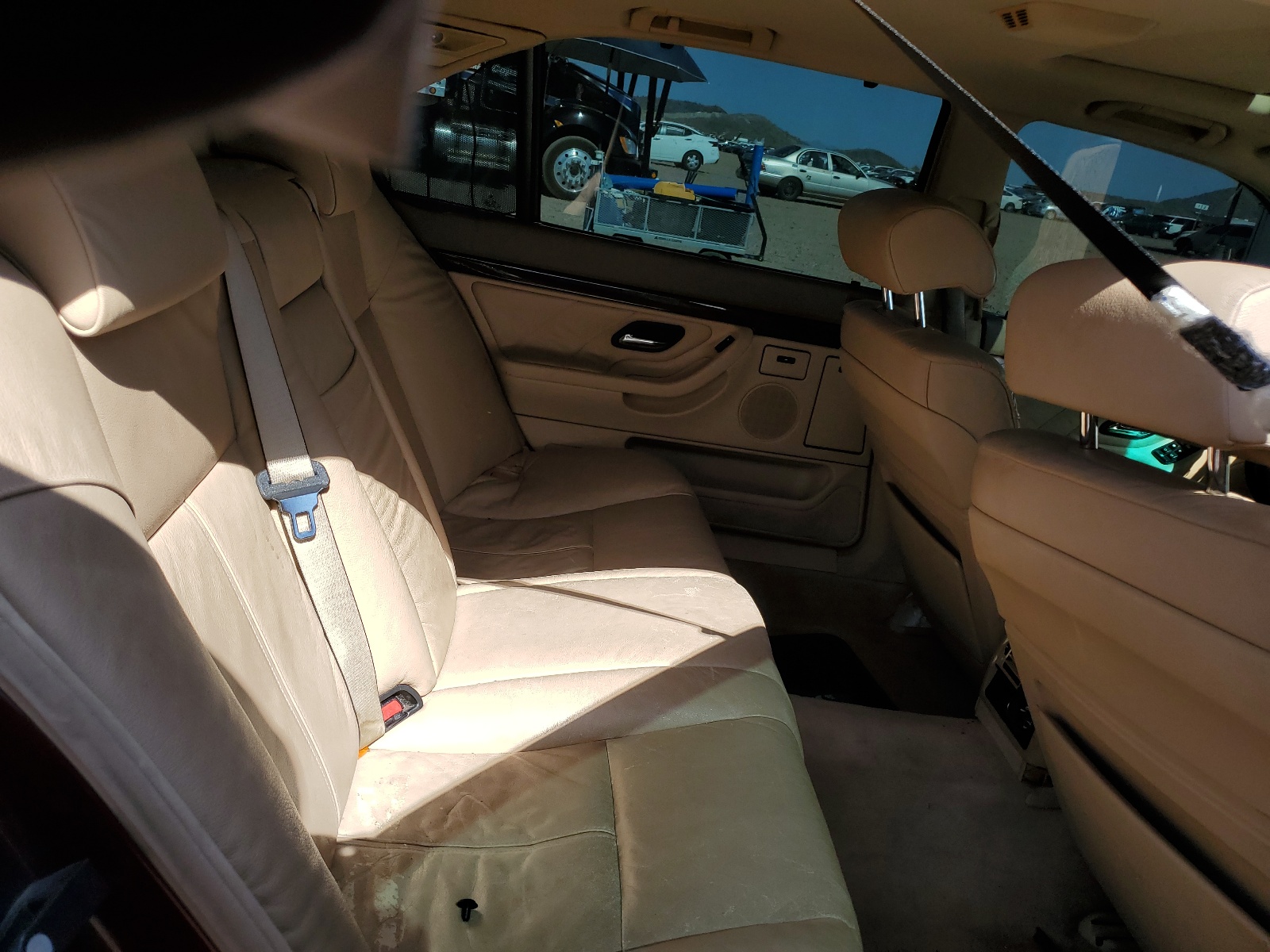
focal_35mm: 26
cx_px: 635
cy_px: 476
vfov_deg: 53.1
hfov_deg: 67.3
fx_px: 954
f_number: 1.5
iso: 50
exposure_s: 1/1667
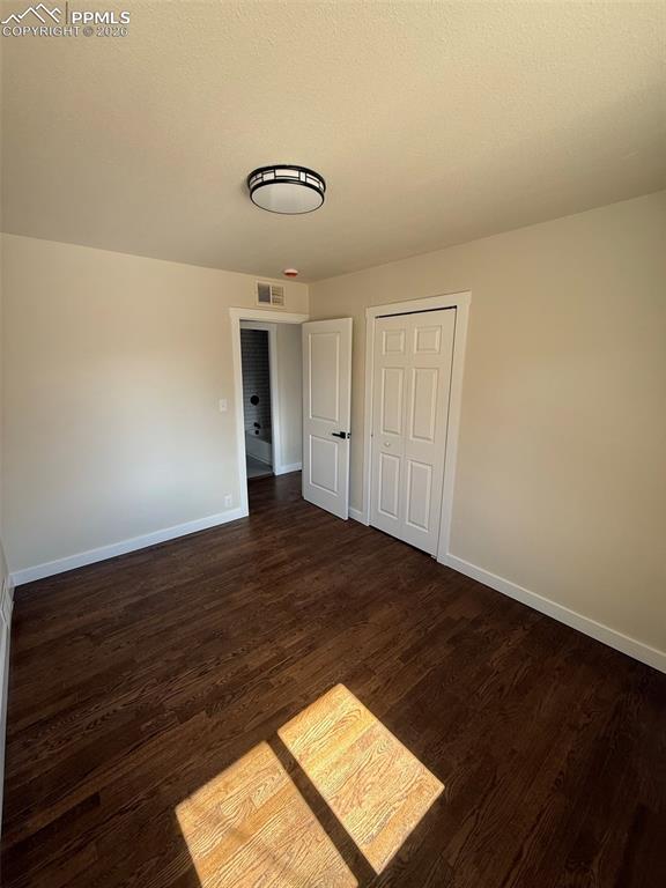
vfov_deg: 102.1
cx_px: 333
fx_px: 359
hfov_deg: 85.7
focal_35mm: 14
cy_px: 444
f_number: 2.2
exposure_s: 1/99
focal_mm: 2.22
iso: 100
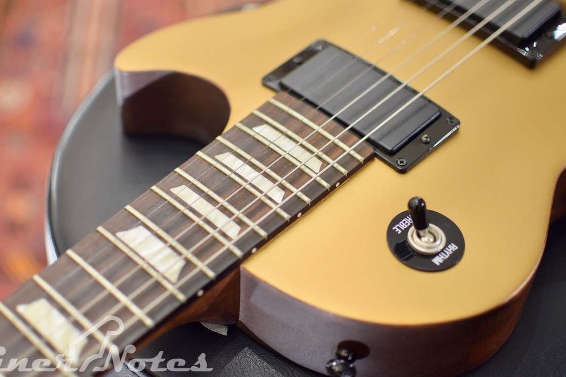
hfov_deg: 34.2
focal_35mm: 59
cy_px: 190
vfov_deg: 23.2
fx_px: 921
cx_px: 264
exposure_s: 1/60
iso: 400
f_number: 1.8
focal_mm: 35
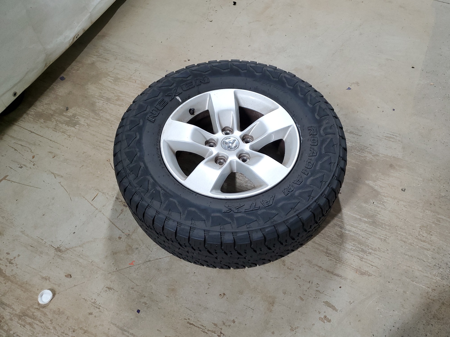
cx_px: 225
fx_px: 338
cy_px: 168
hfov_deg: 67.3
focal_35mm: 26
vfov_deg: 53.1
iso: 100
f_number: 1.5
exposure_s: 1/60.2
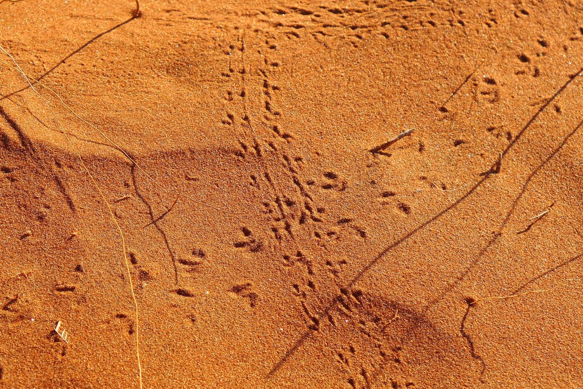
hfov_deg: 19.8
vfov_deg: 13.3
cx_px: 292
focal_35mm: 103
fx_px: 1668
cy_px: 194
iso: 80
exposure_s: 1/800
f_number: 2.8
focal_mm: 17.7
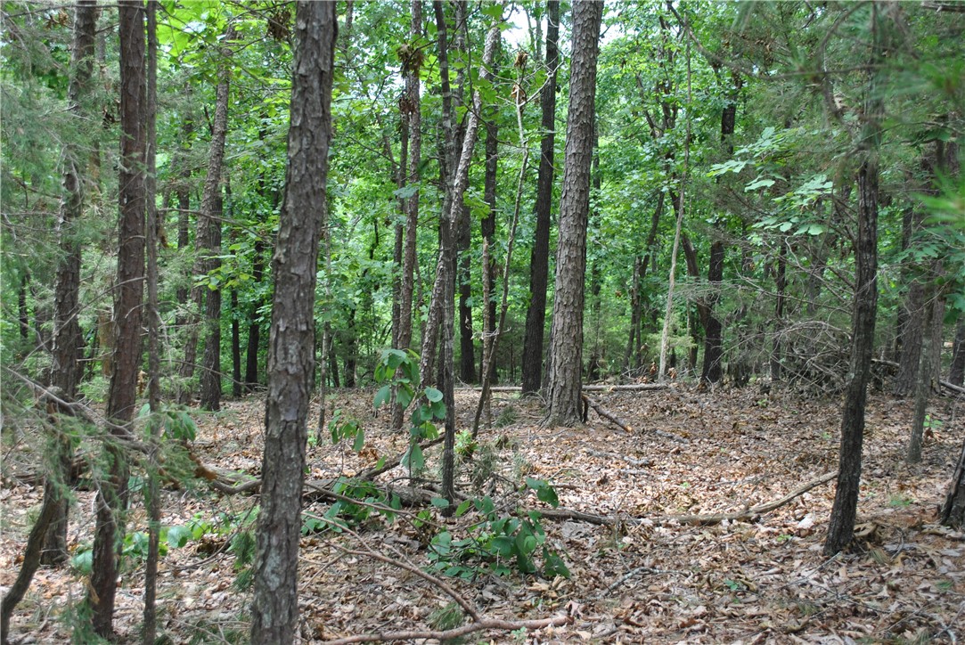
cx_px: 482
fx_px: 1046
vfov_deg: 34.3
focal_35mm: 39
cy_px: 322
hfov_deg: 49.5
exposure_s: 1/100
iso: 200
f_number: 5
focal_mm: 26
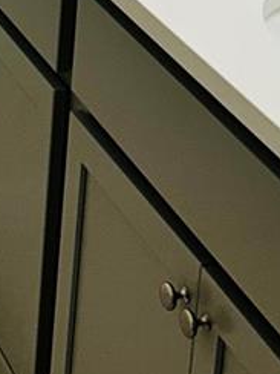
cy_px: -253
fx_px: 1380
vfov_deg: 14.0
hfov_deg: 11.0
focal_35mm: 128
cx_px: -167
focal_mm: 5.7
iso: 50
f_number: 1.5
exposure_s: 1/120
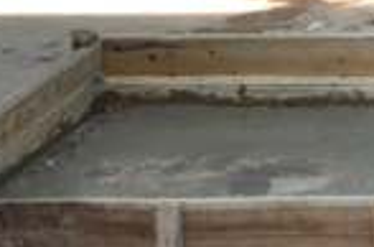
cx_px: 907
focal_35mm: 154
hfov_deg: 11.1
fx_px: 1595
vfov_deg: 8.5
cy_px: -220
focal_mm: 17
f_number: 2.8
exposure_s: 1/400
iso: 250
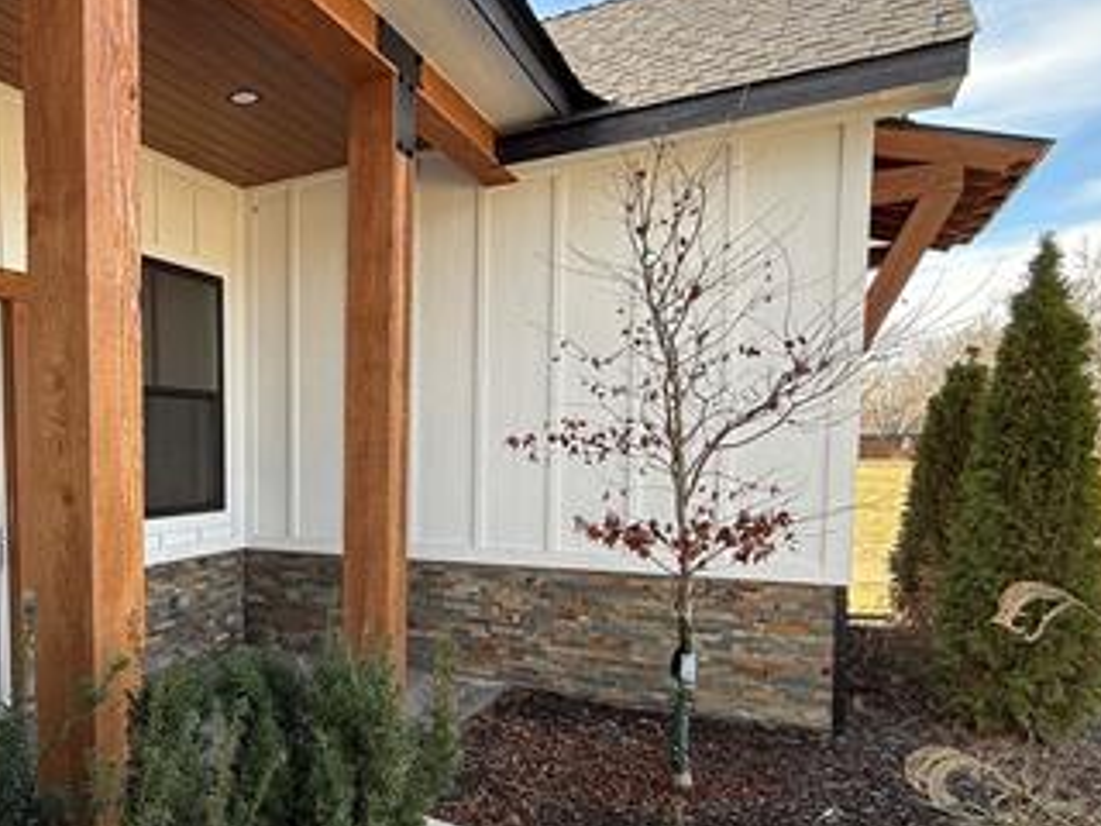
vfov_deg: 49.2
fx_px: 891
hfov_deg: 58.1
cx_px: 203
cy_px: 523
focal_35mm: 28
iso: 50
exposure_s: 1/241
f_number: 2.2
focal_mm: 2.22
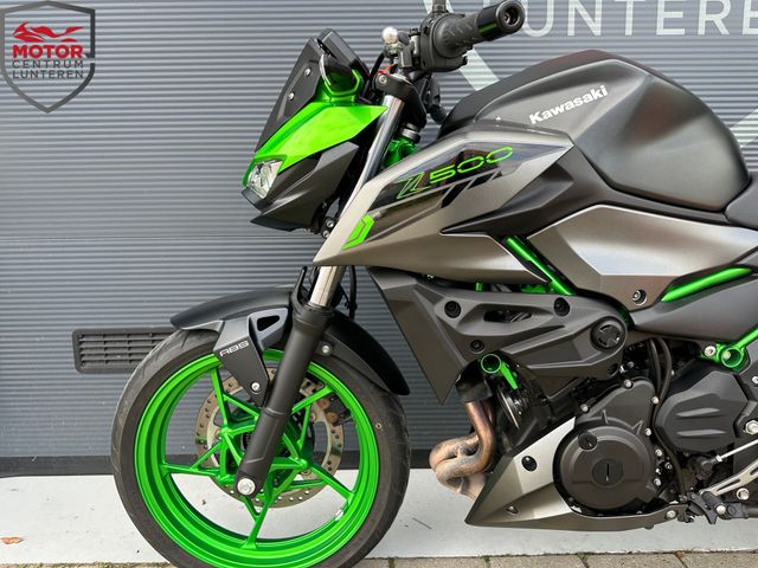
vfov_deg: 56.8
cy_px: 284
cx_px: 379
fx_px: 526
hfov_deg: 71.6
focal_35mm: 24
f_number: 1.78
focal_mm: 6.86
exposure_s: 1/318
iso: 80
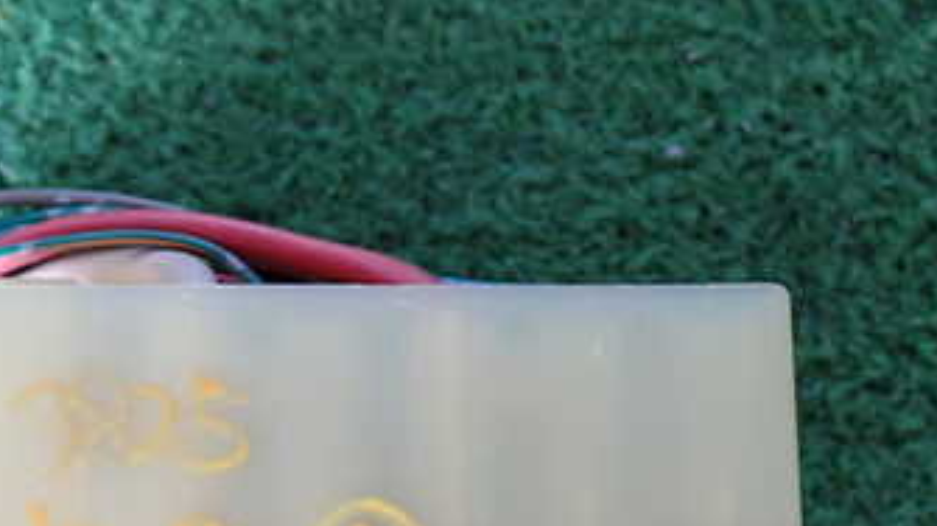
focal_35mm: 80
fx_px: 1987
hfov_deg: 26.4
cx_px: 327
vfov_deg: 14.8
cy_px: 515
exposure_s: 1/40
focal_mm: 7.31
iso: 200
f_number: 2.8
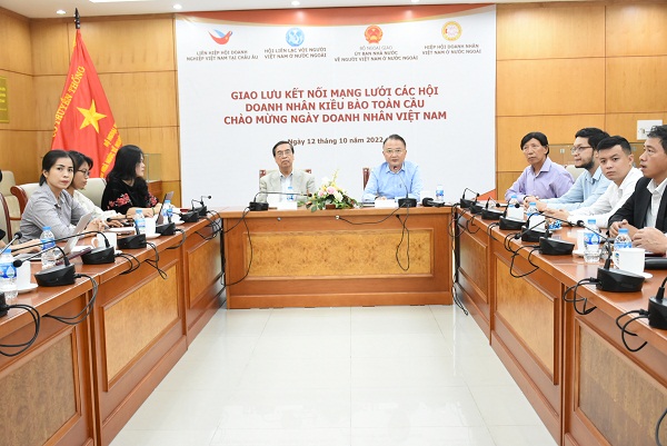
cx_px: 334
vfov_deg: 29.9
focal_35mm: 45
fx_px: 834
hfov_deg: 43.6
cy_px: 223
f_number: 4
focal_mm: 30
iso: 1600
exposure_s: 1/50
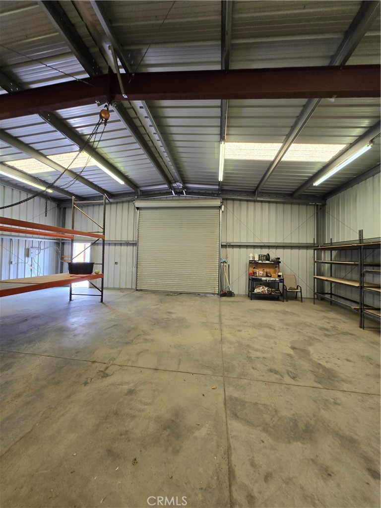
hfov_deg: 89.9
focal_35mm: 13
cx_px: 190
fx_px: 191
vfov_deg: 106.2
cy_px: 254
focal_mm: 1.7
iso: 64
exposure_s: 1/60
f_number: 2.2
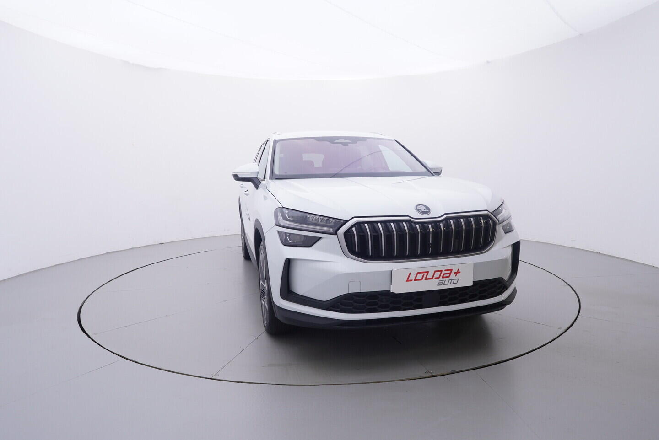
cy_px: 220
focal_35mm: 22
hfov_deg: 77.3
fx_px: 412
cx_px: 330
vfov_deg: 56.2
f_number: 5
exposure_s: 1/80
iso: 200
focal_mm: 15
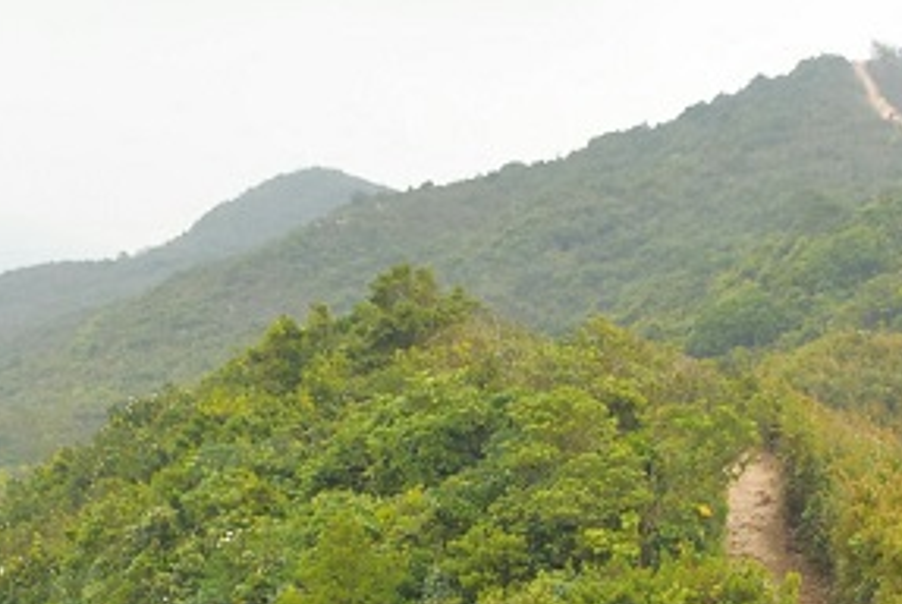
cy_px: 843
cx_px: 515
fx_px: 2358
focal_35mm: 94
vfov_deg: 13.9
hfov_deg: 21.6
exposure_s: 1/400
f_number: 5.6
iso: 400
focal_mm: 18
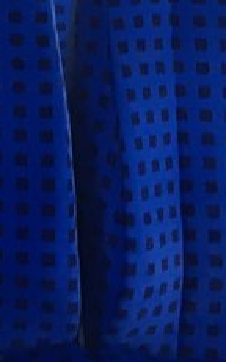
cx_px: -535
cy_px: -213
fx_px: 1580
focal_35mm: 160
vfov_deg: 12.3
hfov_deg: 7.0
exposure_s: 1/33
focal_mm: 4.15
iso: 64
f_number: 2.2
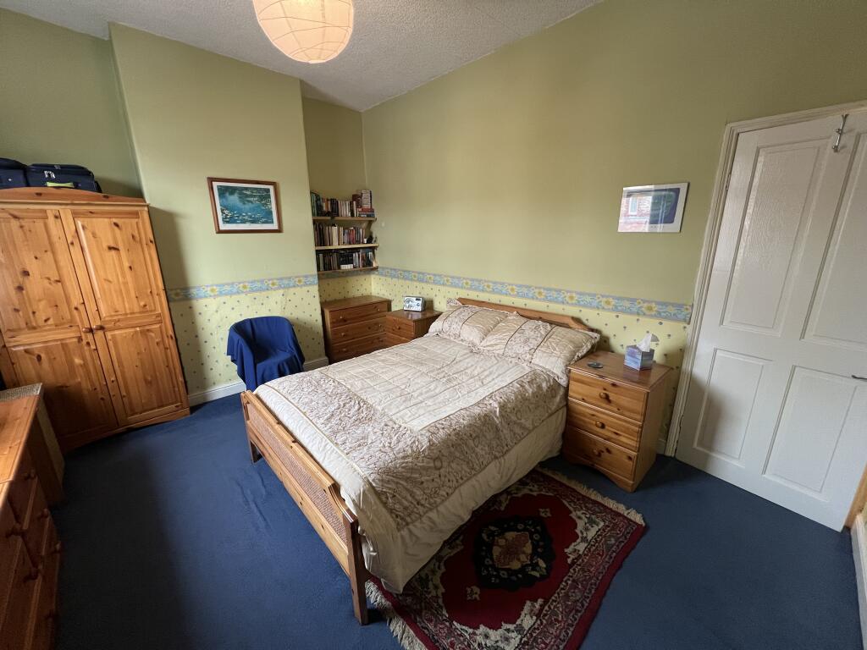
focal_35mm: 13
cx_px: 434
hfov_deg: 106.2
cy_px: 325
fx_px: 326
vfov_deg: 89.9
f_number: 1.8
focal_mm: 1.57
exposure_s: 1/60
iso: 250
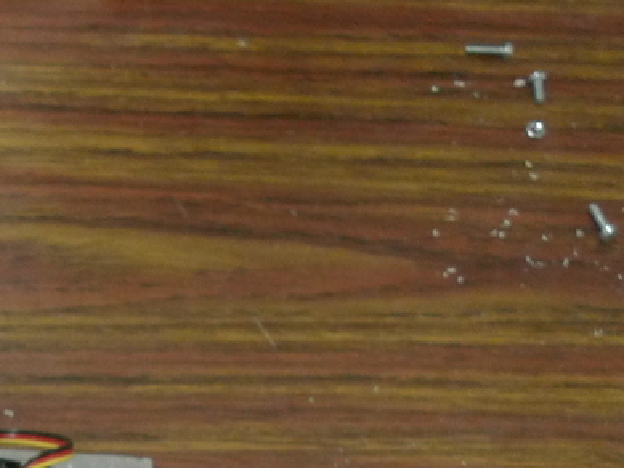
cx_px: -61
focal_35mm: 74
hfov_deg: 24.6
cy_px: 652
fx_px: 1334
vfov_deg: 18.2
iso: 320
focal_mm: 5.1
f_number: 2
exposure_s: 1/30
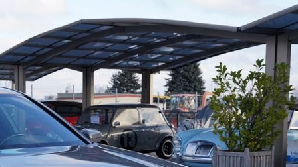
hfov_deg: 25.8
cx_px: 19
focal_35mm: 79
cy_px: 189
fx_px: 624
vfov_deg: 14.9
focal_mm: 33
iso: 100
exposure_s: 1/125
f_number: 5.6
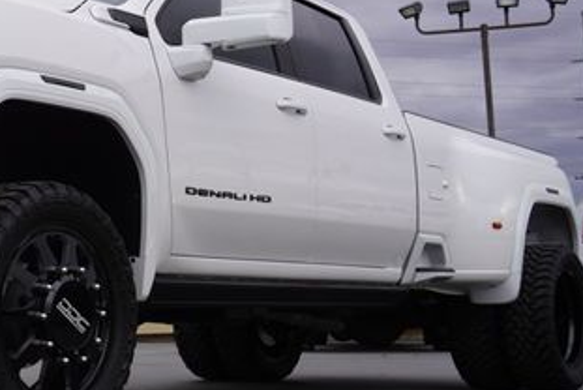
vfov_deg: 18.4
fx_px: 1199
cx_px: 51
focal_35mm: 74
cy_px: 139
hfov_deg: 26.4
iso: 100
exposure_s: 1/100
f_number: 7.1
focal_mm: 24
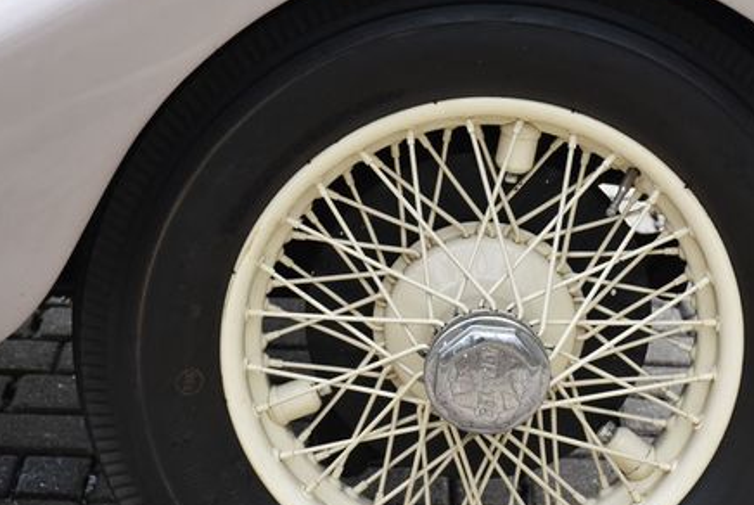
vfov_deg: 10.4
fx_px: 2768
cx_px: 488
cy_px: 292
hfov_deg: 15.5
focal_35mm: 132
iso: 800
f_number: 8
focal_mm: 60
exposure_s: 1/400
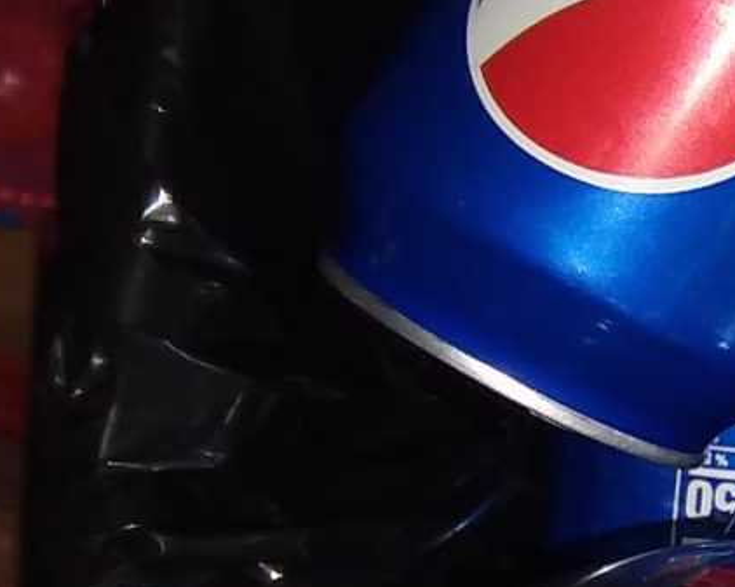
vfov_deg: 12.0
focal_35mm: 128
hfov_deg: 12.1
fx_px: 2782
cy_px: 444
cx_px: 1761
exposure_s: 1/30
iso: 50
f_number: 1.9
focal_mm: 2.91
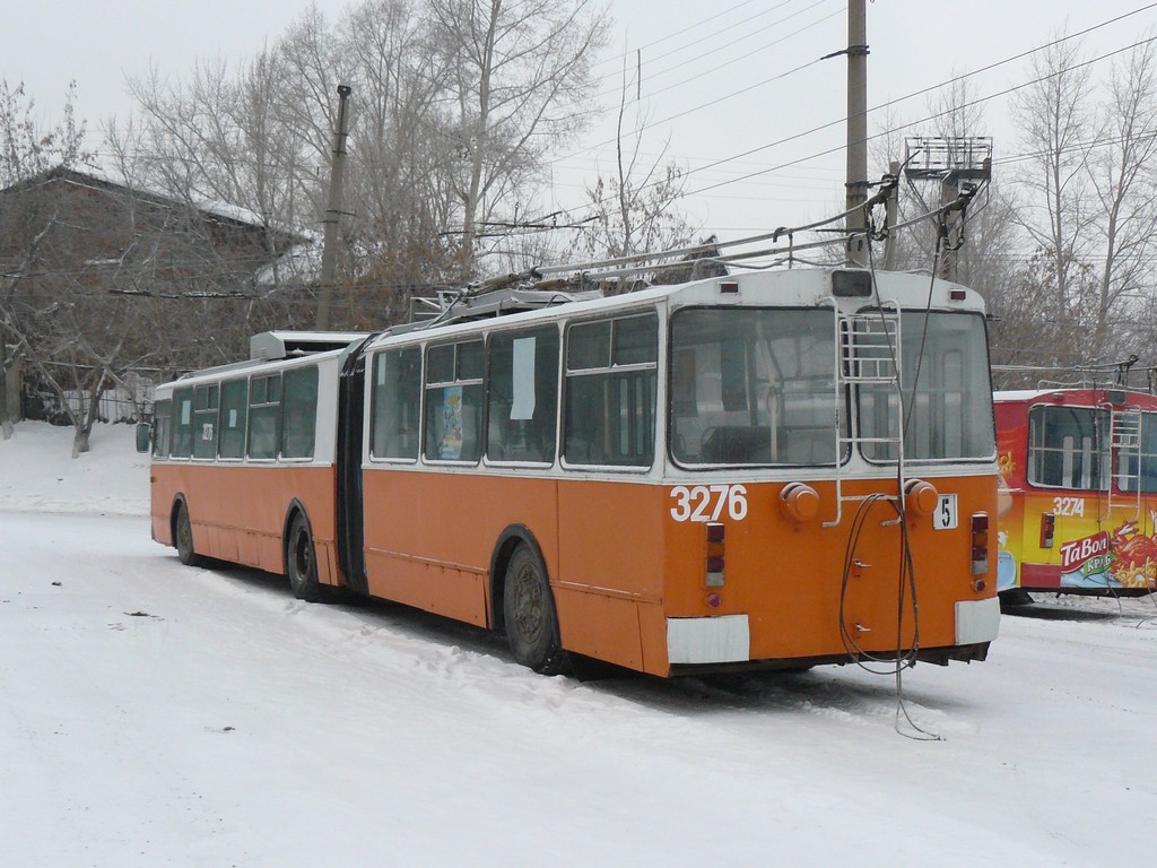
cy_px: 434
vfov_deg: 33.6
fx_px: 1437
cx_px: 578
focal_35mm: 43
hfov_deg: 43.9
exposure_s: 1/250
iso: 200
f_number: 4.5
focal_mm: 7.1
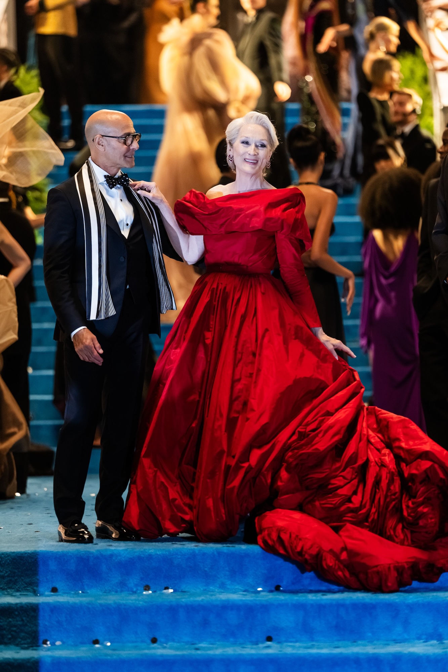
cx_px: 224
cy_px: 336
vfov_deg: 15.5
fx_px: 2464
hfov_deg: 10.4
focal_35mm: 132
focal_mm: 132
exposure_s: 1/320
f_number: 2
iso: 2000
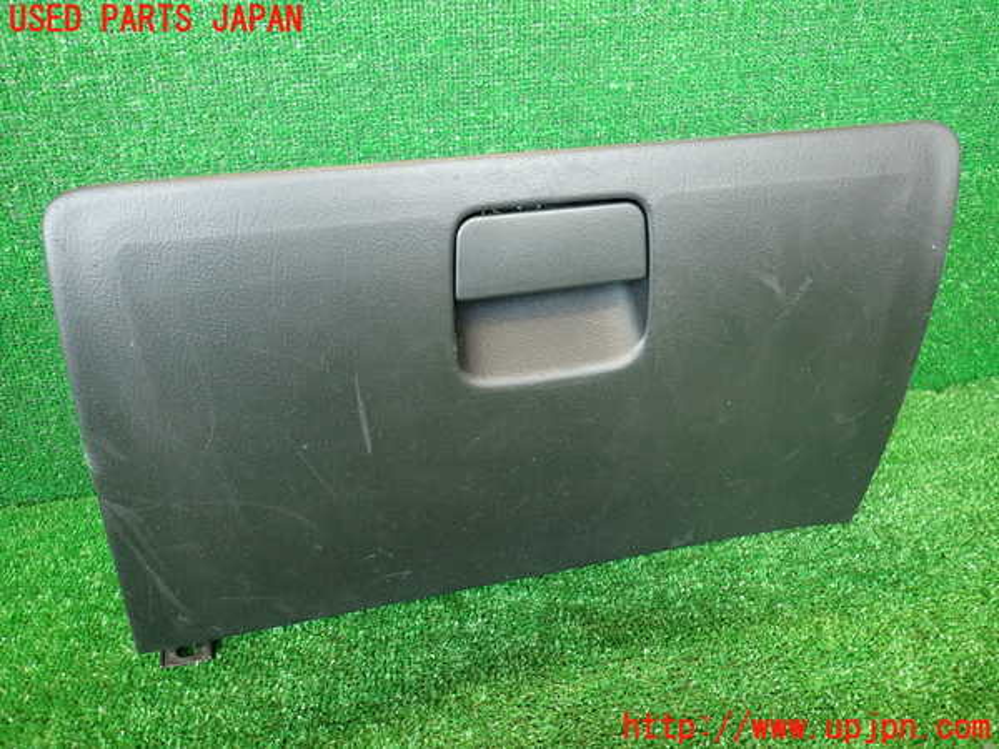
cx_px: 500
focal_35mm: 25
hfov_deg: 69.4
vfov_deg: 54.9
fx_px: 721
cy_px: 374
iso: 200
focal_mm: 4.5
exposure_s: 1/30
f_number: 2
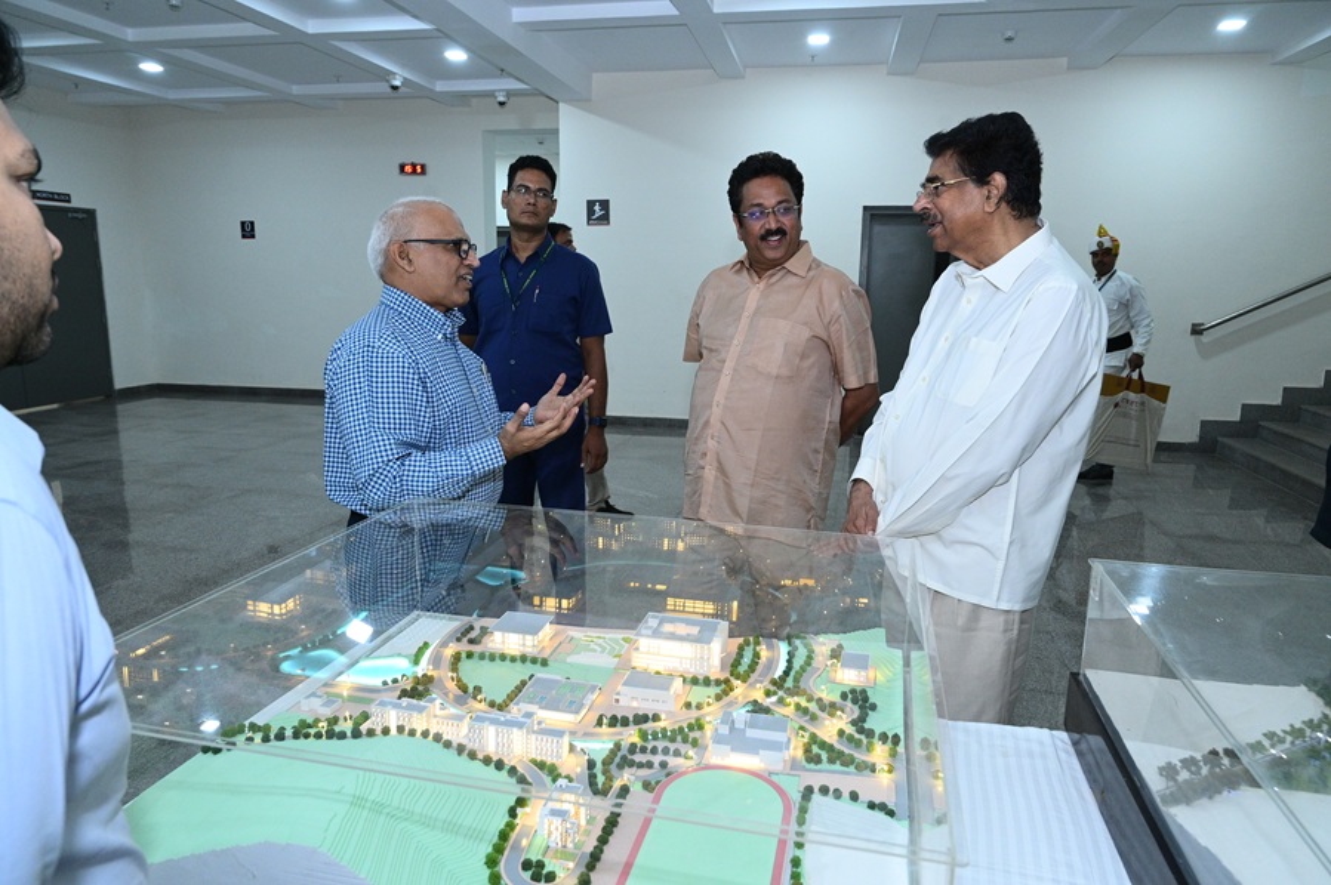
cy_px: 442
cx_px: 666
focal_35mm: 24
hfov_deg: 73.8
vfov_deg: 53.1
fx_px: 887
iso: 4000
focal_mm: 24
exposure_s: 1/125
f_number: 6.3
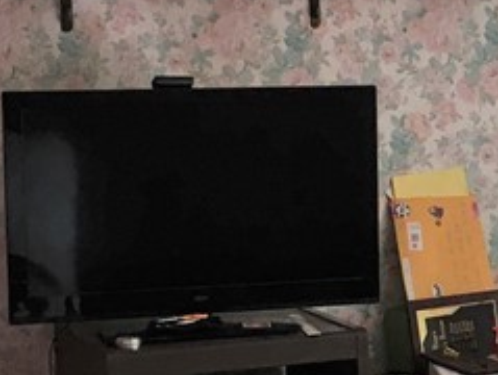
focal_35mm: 124
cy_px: 176
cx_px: 683
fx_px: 1787
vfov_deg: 12.0
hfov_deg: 15.0
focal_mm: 4.15
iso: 32
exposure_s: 1/30
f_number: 2.2
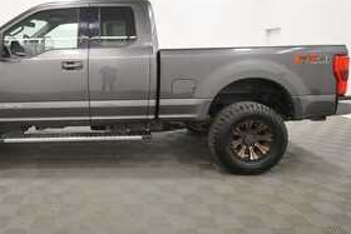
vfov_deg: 43.4
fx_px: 293
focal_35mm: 30
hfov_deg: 60.1
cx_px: 110
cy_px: 91
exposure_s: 1/125
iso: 900
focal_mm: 14
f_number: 5
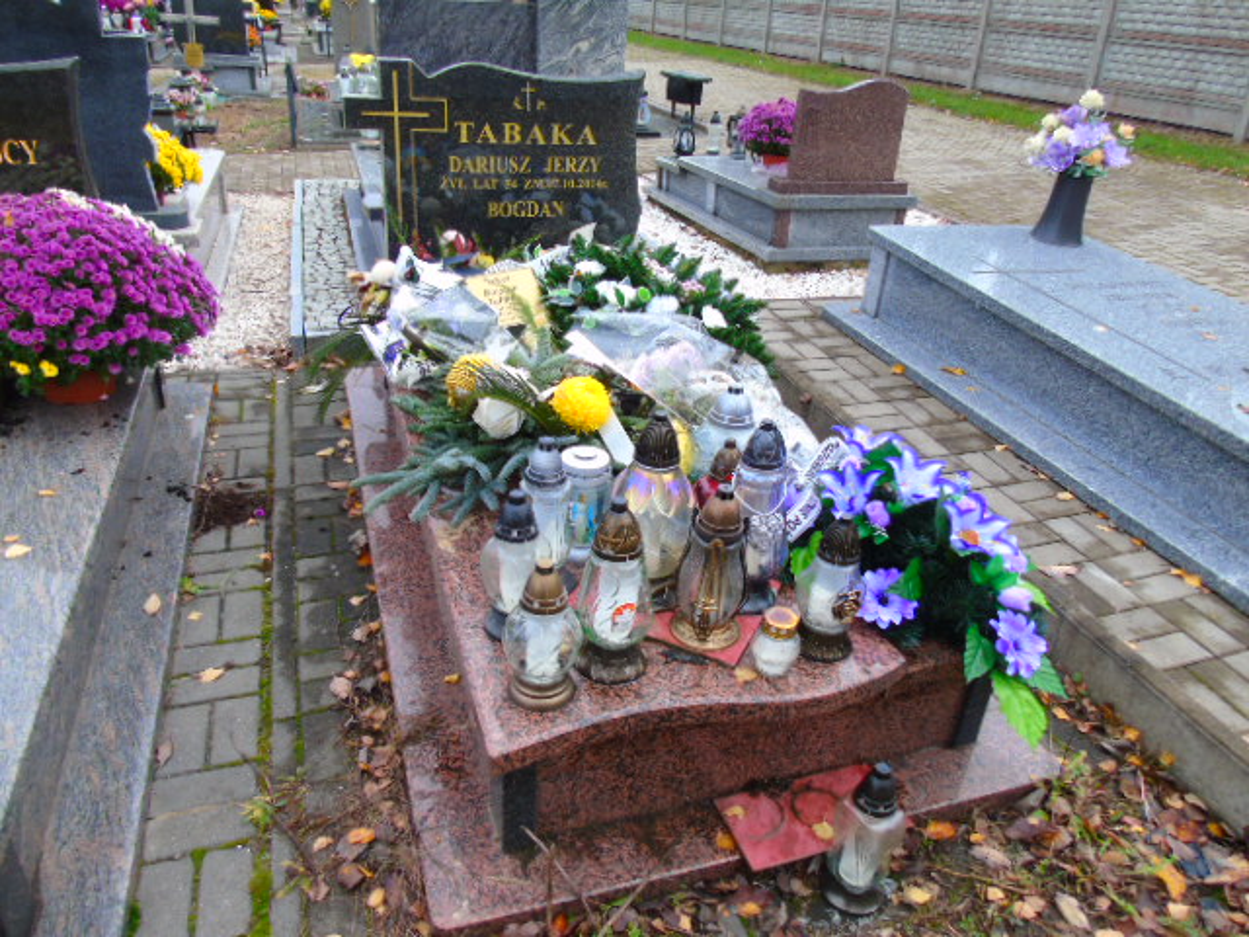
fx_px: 902
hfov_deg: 69.4
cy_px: 468
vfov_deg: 54.9
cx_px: 624
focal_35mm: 25
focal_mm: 4.4
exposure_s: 1/40
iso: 80
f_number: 3.4
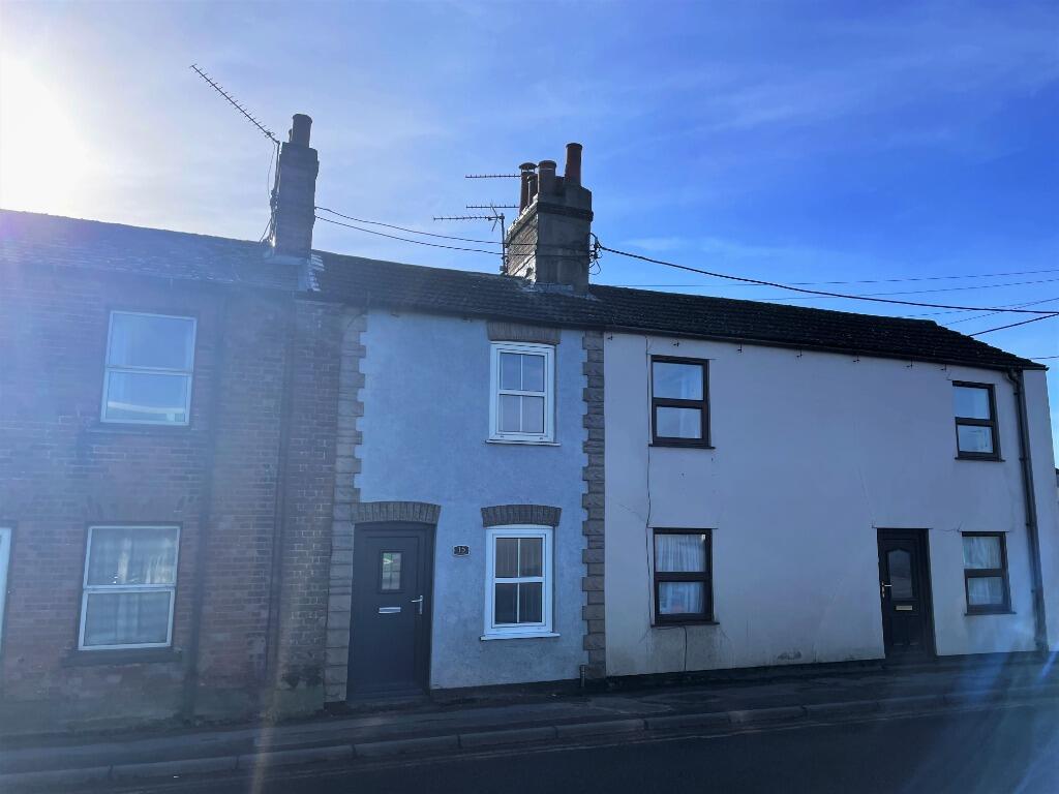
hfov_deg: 67.3
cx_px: 530
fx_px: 795
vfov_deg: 53.1
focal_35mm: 26
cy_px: 397
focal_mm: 4.2
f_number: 1.6
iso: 32
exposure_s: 1/3509
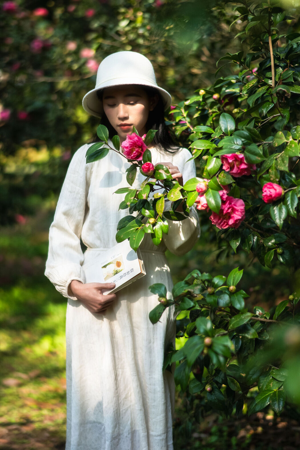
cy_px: 225
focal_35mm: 58
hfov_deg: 23.4
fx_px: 725
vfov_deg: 34.5
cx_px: 150
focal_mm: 58
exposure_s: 1/8000
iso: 560
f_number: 1.4
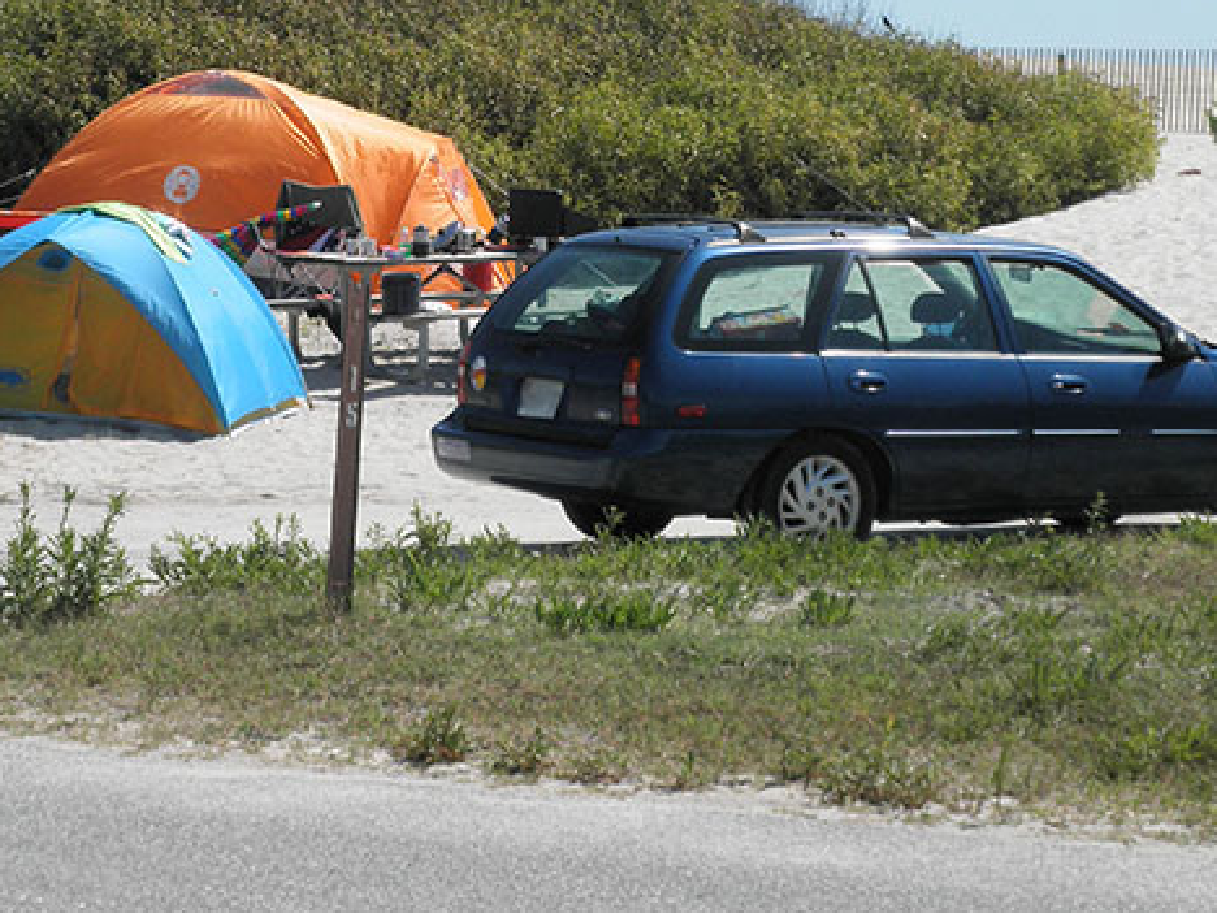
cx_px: 432
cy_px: 200
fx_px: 4254
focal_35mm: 121
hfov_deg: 16.3
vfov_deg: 12.2
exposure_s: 1/100
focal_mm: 10.5
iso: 64
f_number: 10.7
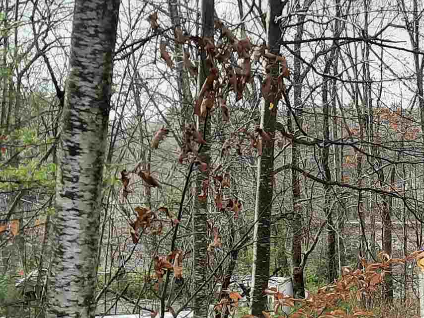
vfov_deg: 16.1
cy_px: 315
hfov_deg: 20.8
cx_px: 461
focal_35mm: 90
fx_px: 1103
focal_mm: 4.6
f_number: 2
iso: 32
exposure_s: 1/266
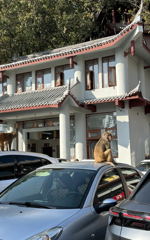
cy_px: 120
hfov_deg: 25.3
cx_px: 61
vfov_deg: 39.6
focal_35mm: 51
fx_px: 334
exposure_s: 1/1992
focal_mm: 6.86
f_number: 1.78
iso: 64
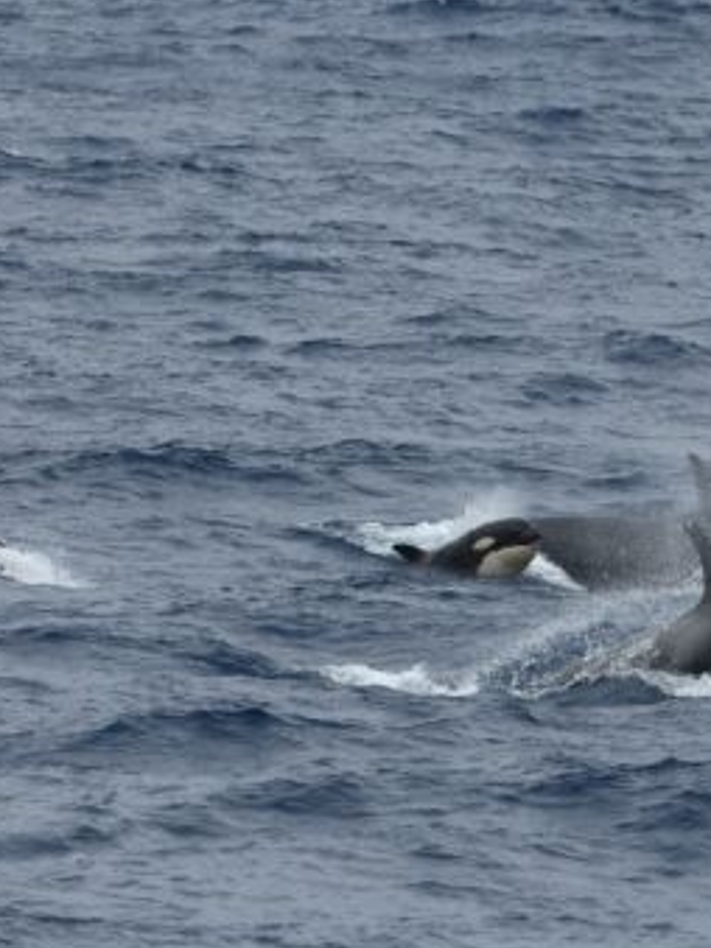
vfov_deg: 2.3
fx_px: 23649
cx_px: 73
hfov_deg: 1.7
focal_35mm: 863
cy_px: 432
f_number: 6
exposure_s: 1/8000
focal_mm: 380
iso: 720
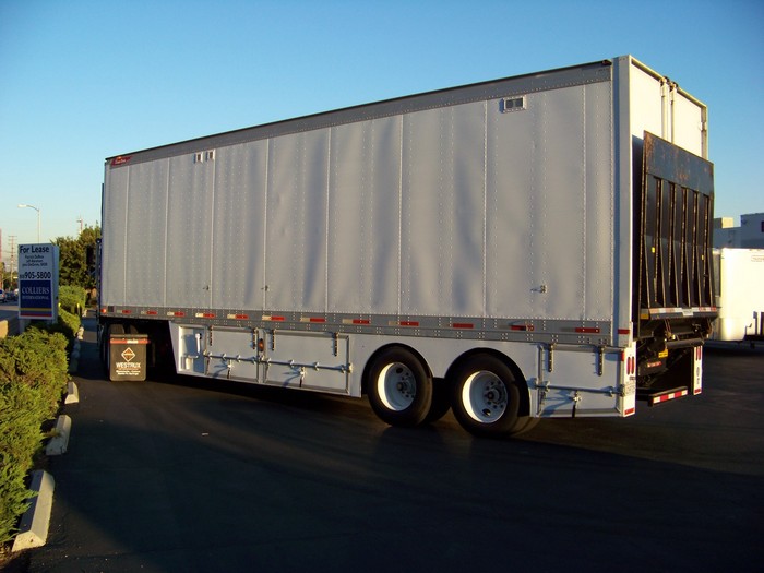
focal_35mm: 36
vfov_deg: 39.7
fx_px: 795
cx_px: 382
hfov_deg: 51.4
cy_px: 286
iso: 72
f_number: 2.8
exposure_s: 1/500
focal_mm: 5.85
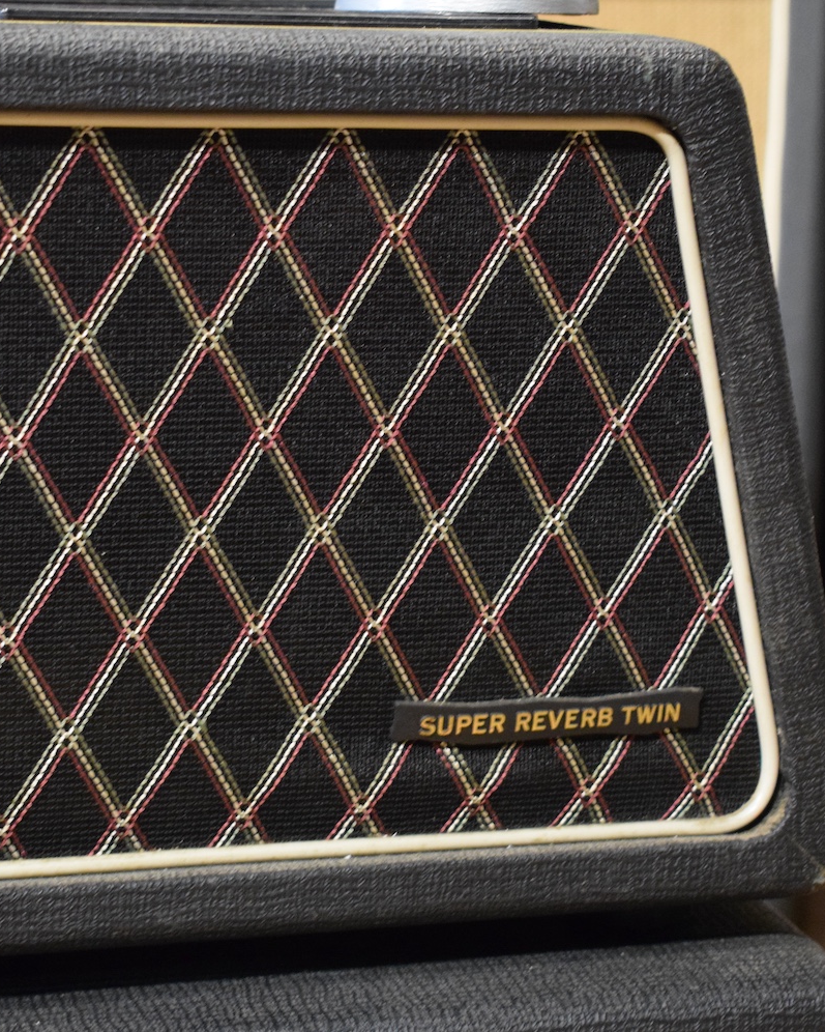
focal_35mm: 89
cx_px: 332
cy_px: 516
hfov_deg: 17.3
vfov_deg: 21.5
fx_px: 2716
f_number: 5
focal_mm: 42
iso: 3200
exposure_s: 1/13
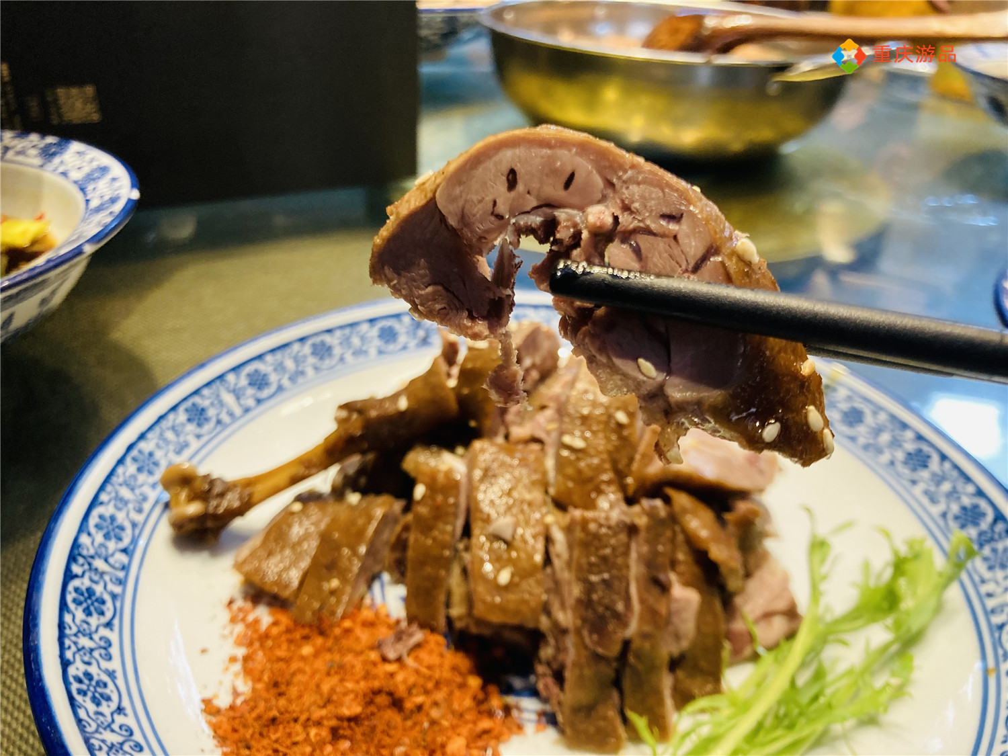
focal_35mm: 28
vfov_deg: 49.7
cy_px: 378
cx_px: 504
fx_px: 815
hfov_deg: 63.4
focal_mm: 3.99
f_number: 1.8
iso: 160
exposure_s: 1/60
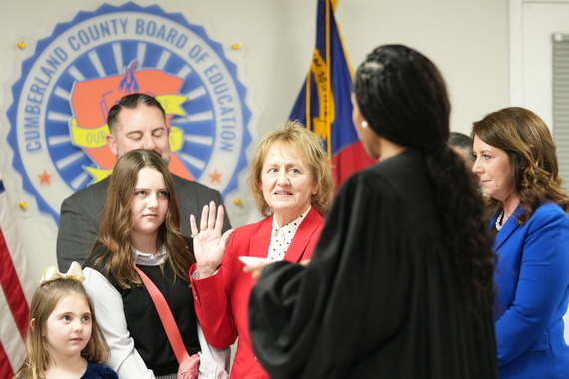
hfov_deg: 16.1
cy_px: 190
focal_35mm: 127
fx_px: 2007
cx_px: 284
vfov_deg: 10.8
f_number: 1.4
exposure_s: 1/640
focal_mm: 85
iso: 2000
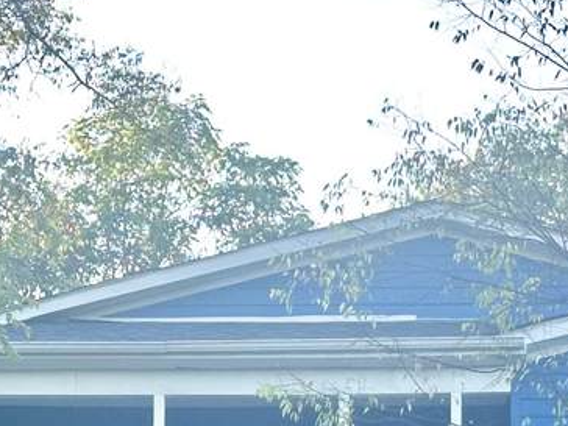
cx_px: 367
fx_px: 2773
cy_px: 604
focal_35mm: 169
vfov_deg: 8.6
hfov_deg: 11.7
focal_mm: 6.86
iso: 64
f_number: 1.78
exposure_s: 1/473
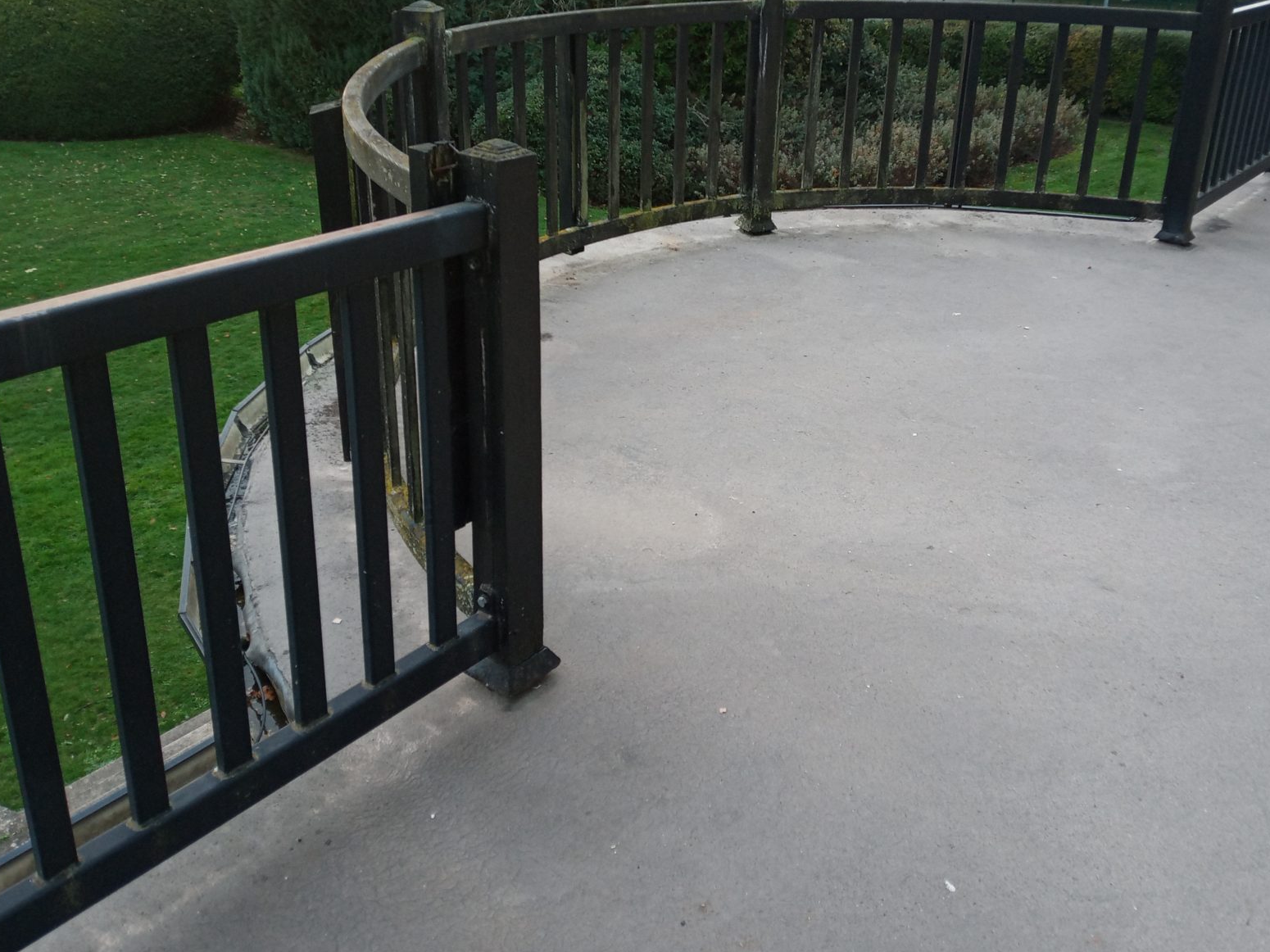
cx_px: 701
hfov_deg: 50.1
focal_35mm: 37
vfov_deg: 38.4
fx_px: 1357
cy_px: 351
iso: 162
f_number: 2
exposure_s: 1/50
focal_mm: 3.44
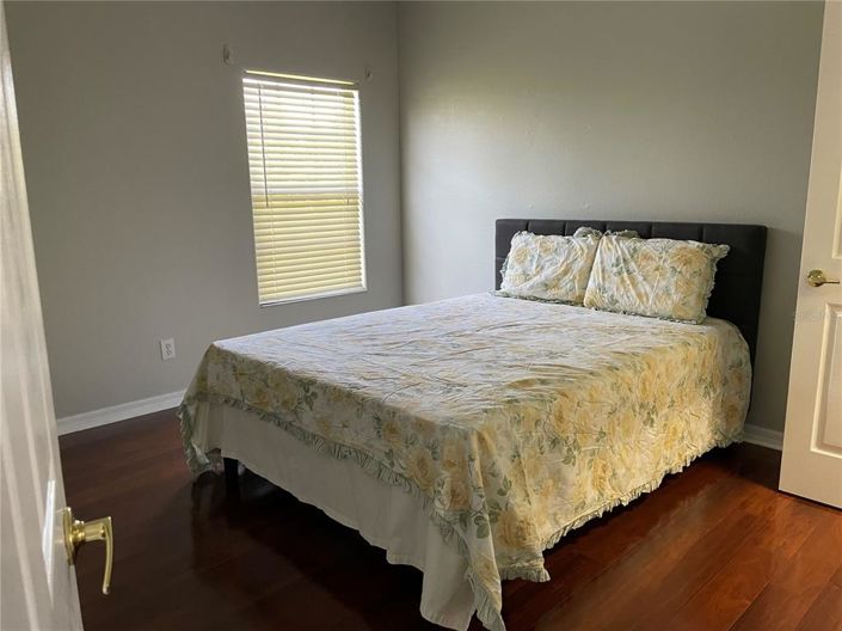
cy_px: 316
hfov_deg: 67.3
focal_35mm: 26
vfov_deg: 53.0
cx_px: 421
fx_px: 632
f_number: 1.6
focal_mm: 4.2
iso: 250
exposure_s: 1/60
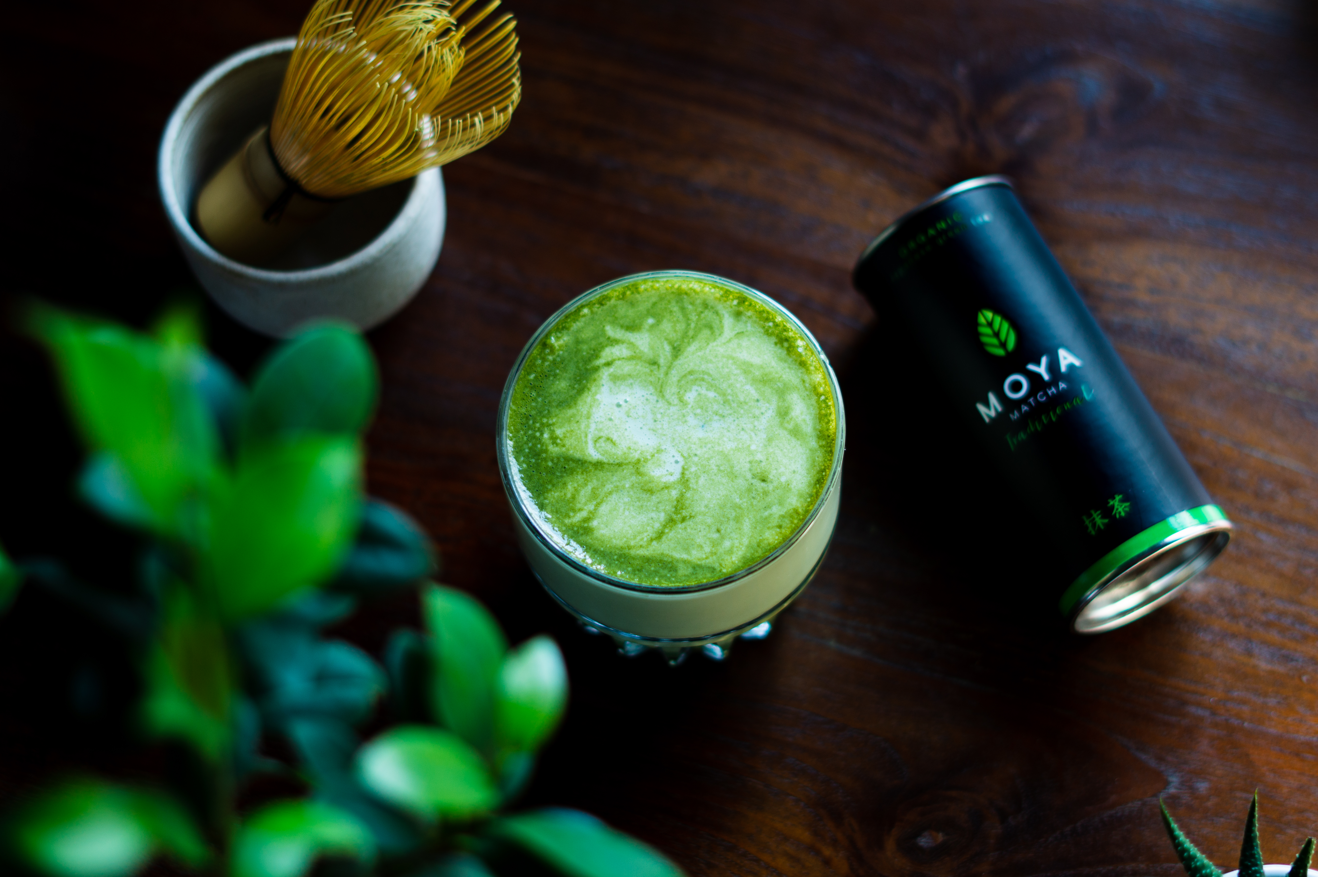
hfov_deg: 27.0
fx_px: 2744
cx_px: 659
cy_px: 438
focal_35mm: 75
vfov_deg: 18.2
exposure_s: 1/125
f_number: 2
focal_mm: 50
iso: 100
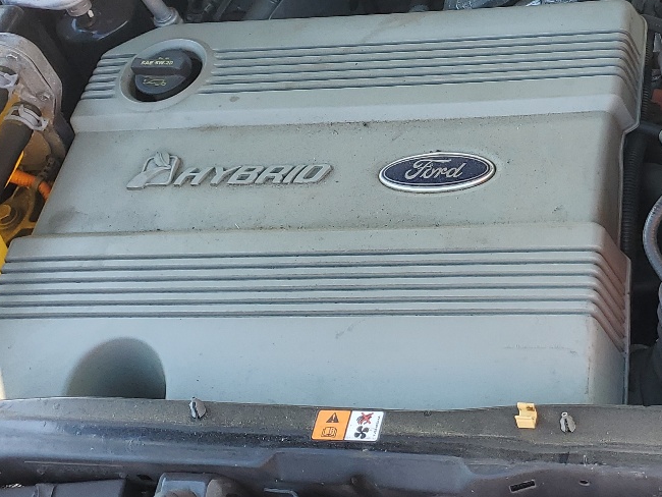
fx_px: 1224
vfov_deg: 22.7
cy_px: 122
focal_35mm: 64
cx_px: 611
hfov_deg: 28.9
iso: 50
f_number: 1.5
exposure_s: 1/556
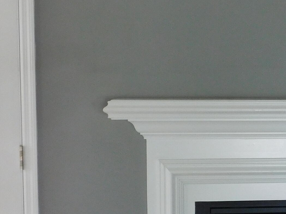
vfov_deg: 17.1
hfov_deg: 21.5
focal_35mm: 86
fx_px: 710
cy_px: 139
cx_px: 322
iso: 250
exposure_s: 1/30
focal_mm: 5.3
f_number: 3.2
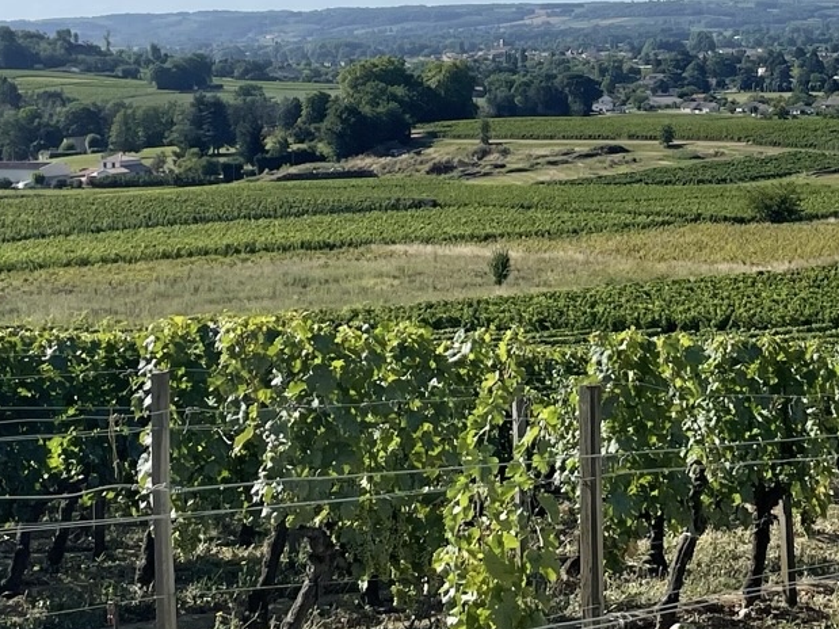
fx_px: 2084
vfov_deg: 16.7
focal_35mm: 86
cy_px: -27
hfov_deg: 22.2
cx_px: 764
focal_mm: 4.2
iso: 32
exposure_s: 1/5051
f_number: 1.6
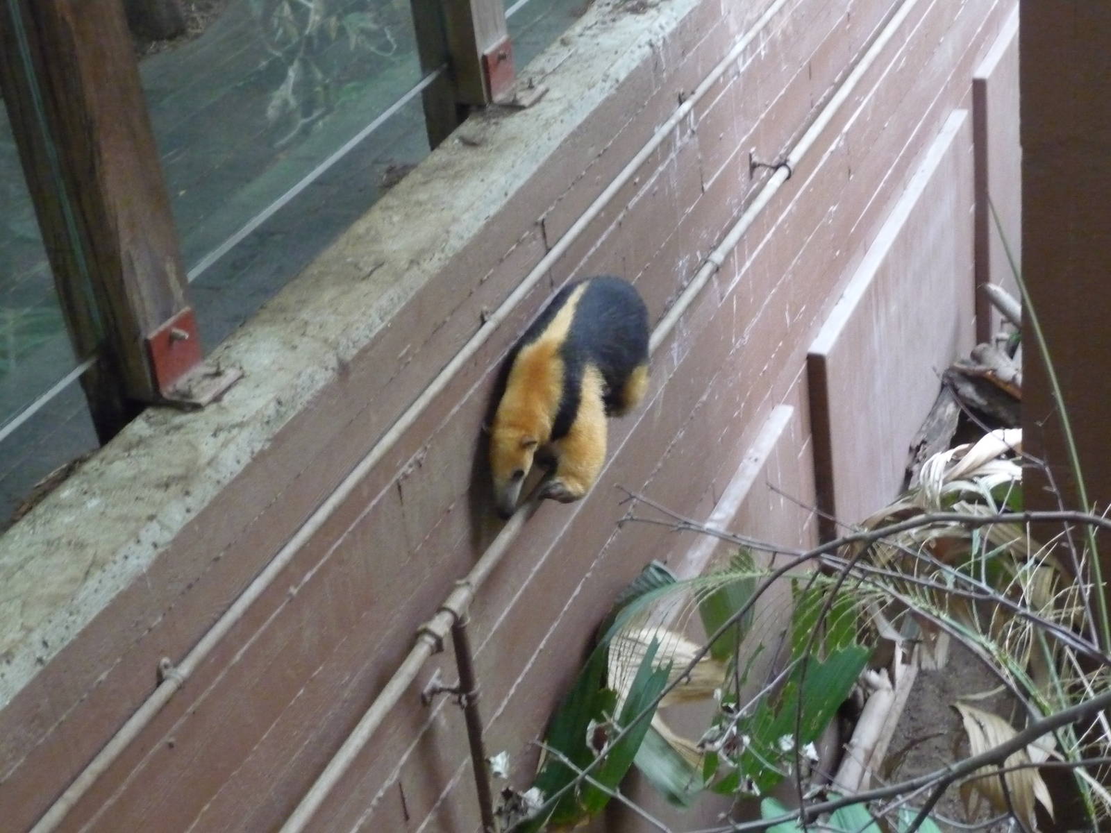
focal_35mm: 58
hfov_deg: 33.2
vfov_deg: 25.2
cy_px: 416
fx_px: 1862
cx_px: 556
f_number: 4.4
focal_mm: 9.8
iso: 800
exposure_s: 1/80
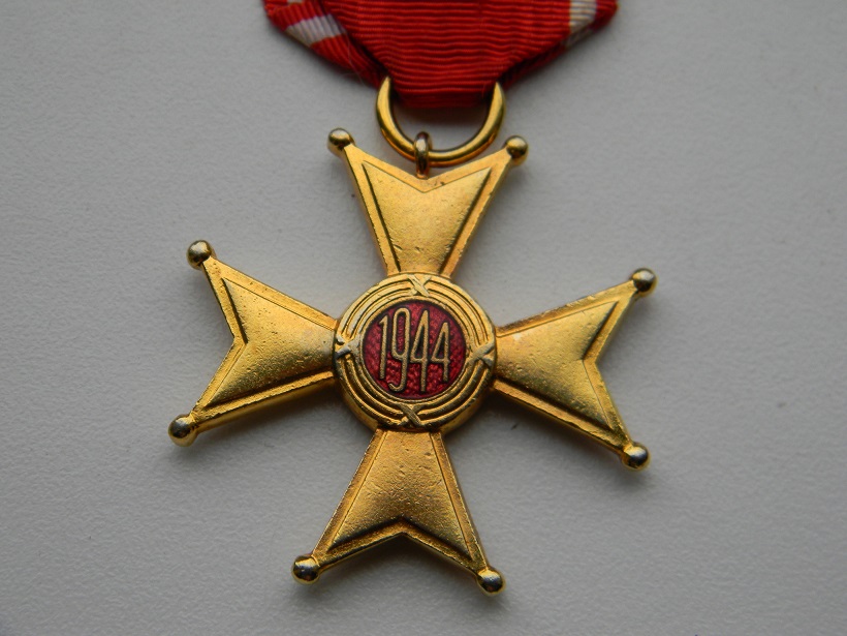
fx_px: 2031
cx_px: 424
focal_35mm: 83
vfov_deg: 17.8
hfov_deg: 23.6
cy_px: 318
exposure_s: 1/312
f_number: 4.5
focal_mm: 15.1
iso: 80
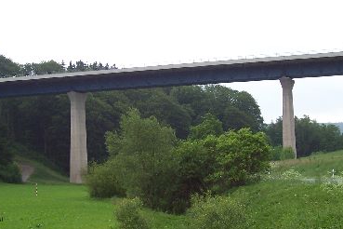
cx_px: 177
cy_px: 104
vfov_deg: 20.3
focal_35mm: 67
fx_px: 638
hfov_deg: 30.1
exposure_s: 1/250
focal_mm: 7
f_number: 3
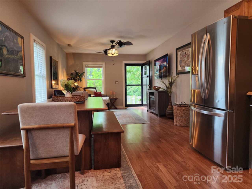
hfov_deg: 73.9
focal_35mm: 23
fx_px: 167
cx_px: 126
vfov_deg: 58.9
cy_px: 94
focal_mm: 6.4
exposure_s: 1/120
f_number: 1.8
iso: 200
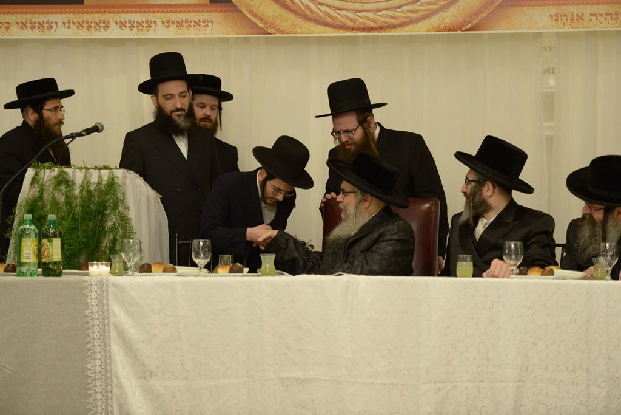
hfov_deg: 20.0
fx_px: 1760
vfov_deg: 13.4
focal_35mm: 102
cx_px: 310
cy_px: 208
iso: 1600
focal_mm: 102
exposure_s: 1/125
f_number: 2.8
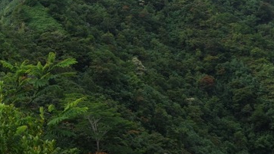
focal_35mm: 74
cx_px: -63
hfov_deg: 25.4
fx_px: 538
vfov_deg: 15.5
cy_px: -47
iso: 125
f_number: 5.6
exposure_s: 1/250
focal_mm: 10.4
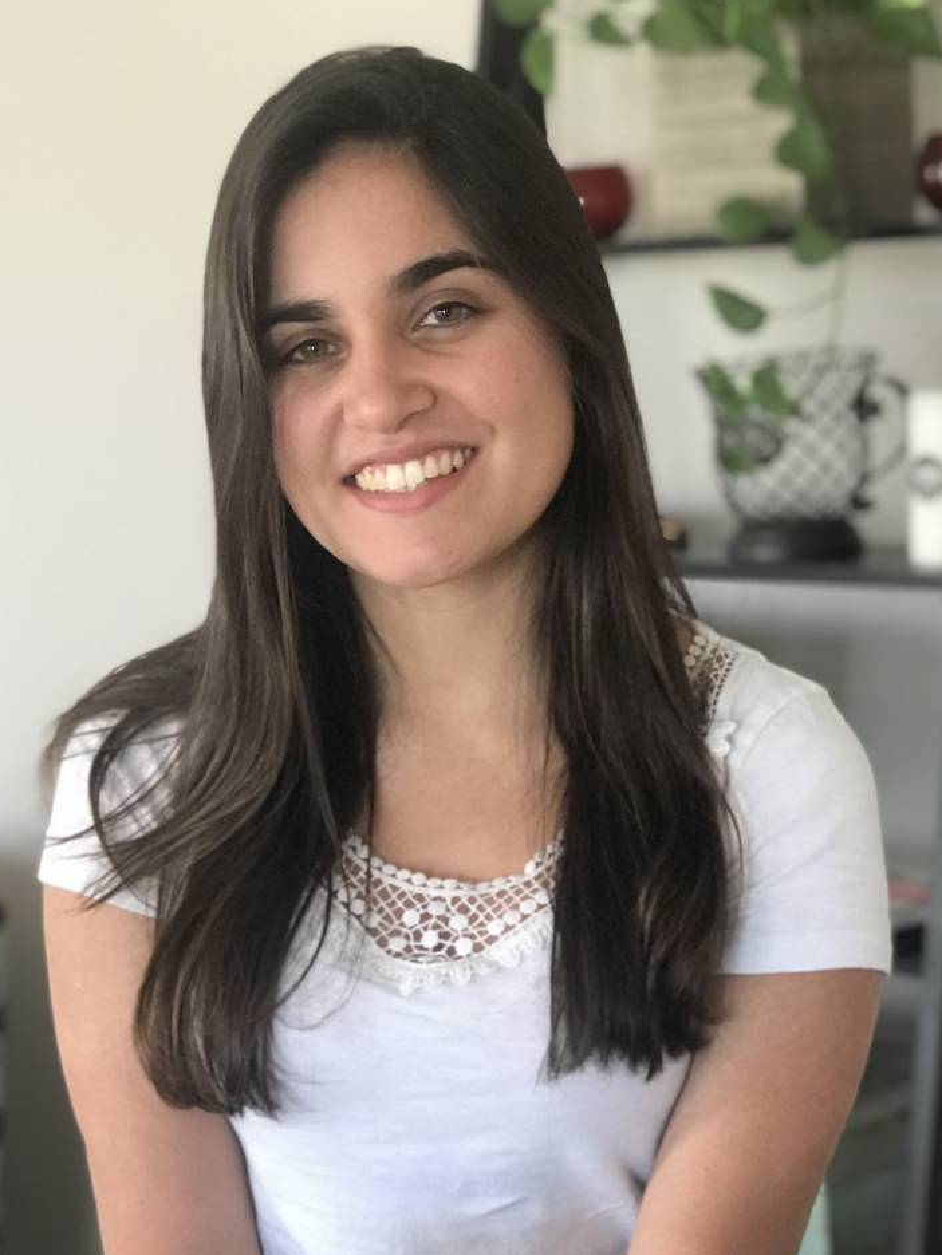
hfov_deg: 20.2
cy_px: 780
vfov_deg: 26.6
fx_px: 2648
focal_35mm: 73
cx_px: 441
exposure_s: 1/60
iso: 160
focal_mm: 6.6
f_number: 2.8
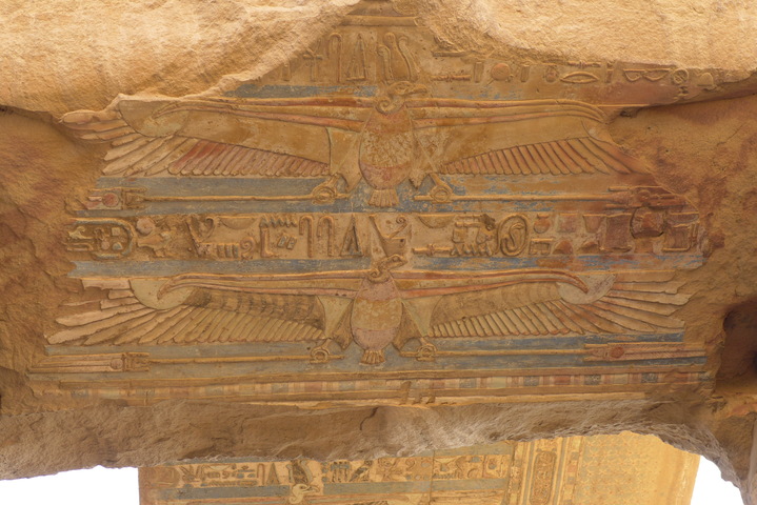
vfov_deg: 24.6
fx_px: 1157
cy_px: 252
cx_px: 378
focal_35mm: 55
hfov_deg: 36.2
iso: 80
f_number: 2.5
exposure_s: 1/100
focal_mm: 10.8
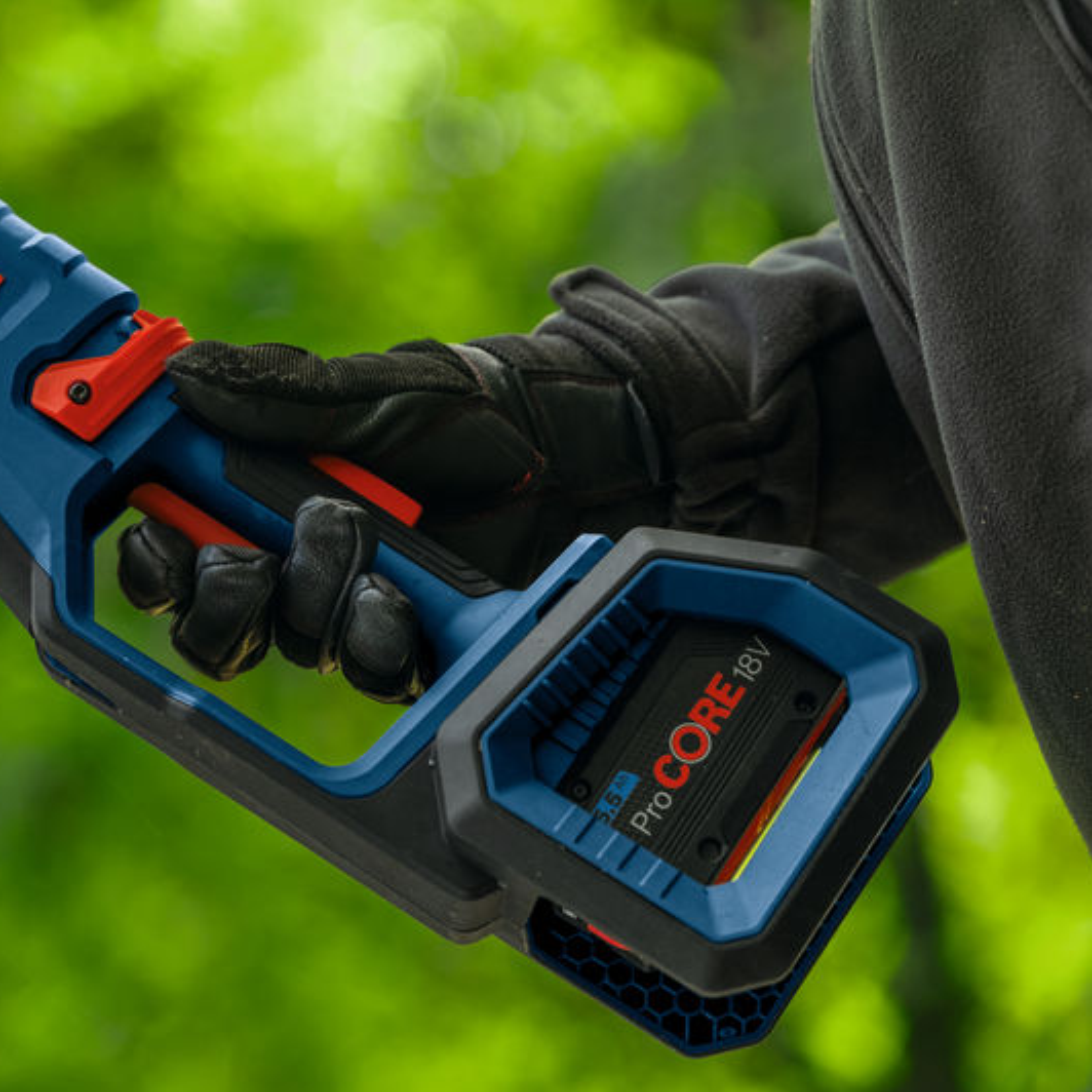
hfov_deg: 9.8
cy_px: 546
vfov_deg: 9.8
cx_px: 347
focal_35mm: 179
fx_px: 6389
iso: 800
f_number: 3.8
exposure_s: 1/60
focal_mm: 140
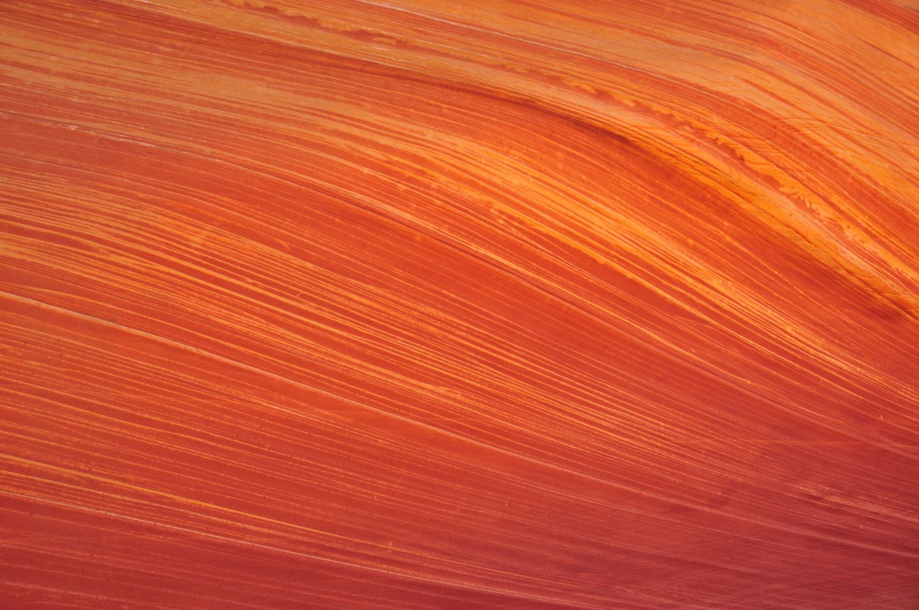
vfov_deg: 47.8
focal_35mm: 27
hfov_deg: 67.4
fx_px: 688
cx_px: 460
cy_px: 305
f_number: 6.3
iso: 200
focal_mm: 18
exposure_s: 1/250
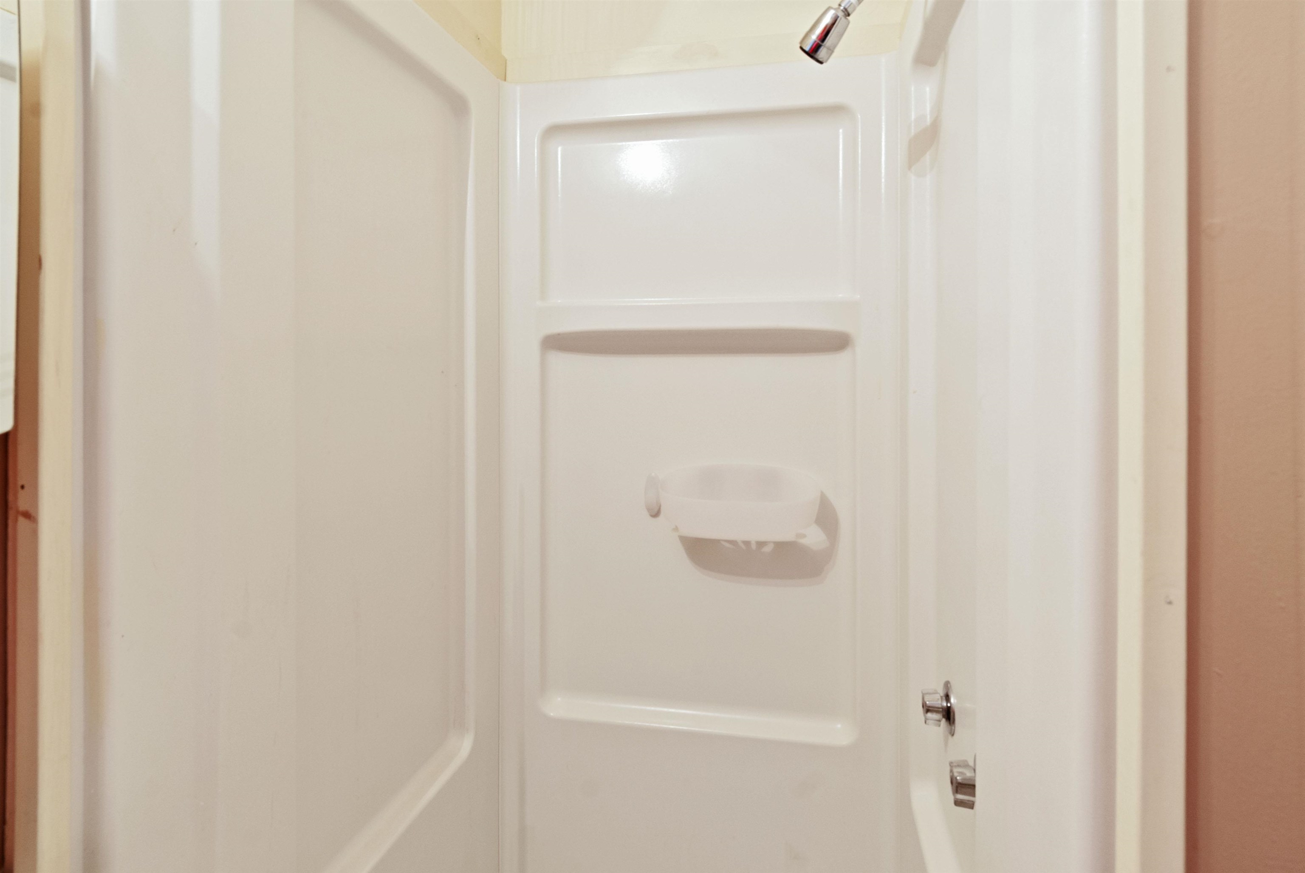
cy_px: 436
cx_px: 652
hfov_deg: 89.9
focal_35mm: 18
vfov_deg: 67.5
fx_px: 653
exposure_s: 1.8
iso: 200
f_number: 9
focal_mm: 12
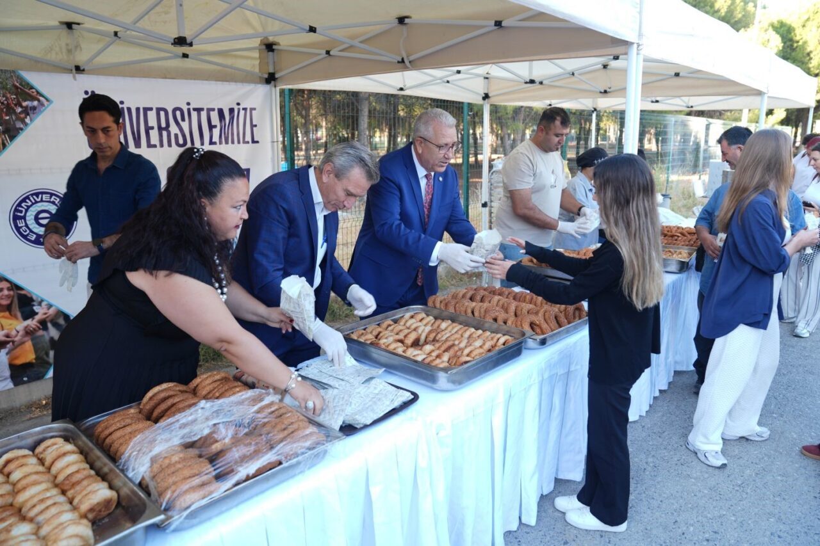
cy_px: 273
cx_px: 410
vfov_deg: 53.1
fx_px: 547
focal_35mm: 24
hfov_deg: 73.8
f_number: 3.2
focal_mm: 24
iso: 160
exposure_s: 1/100
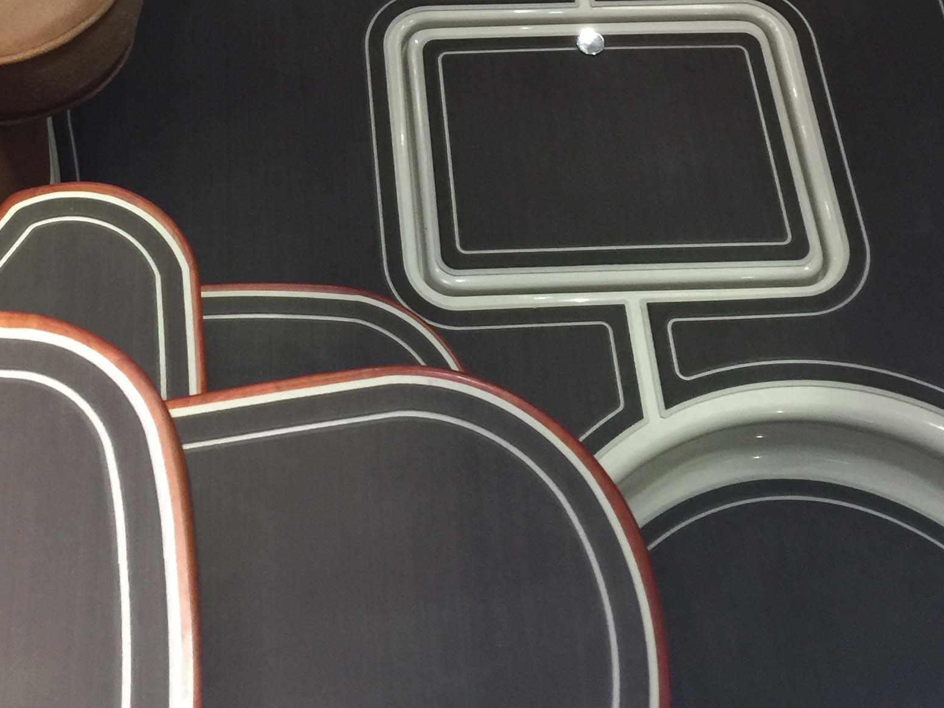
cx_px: 331
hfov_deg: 31.5
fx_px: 1664
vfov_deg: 22.1
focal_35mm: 61
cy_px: -150
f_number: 2.2
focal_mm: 4.15
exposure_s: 1/4
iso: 64
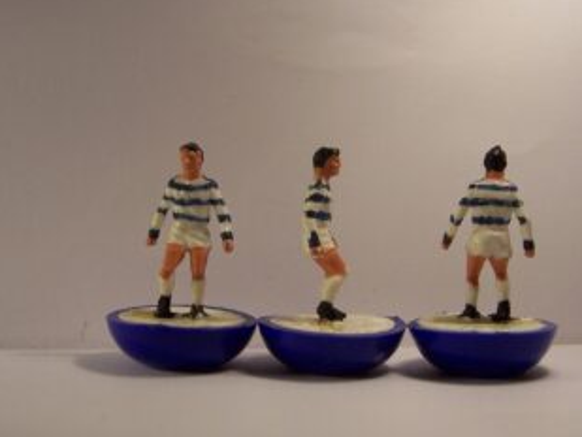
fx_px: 959
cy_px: 209
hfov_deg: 33.7
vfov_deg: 25.7
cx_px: 343
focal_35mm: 57
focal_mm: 7.3
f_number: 3.3
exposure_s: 1/180
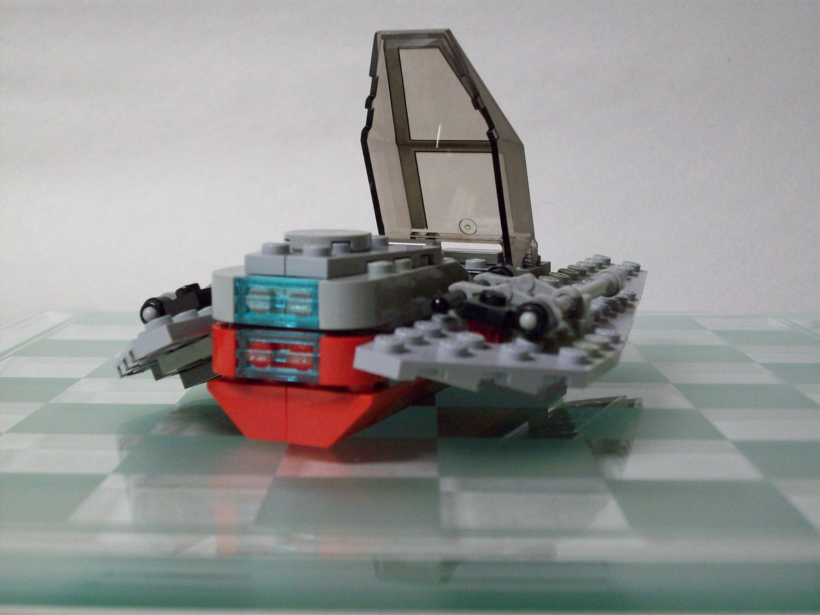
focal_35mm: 54
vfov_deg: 27.0
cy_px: 308
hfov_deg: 35.5
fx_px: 1279
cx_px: 410
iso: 160
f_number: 3.4
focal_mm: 9
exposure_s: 1/18.2
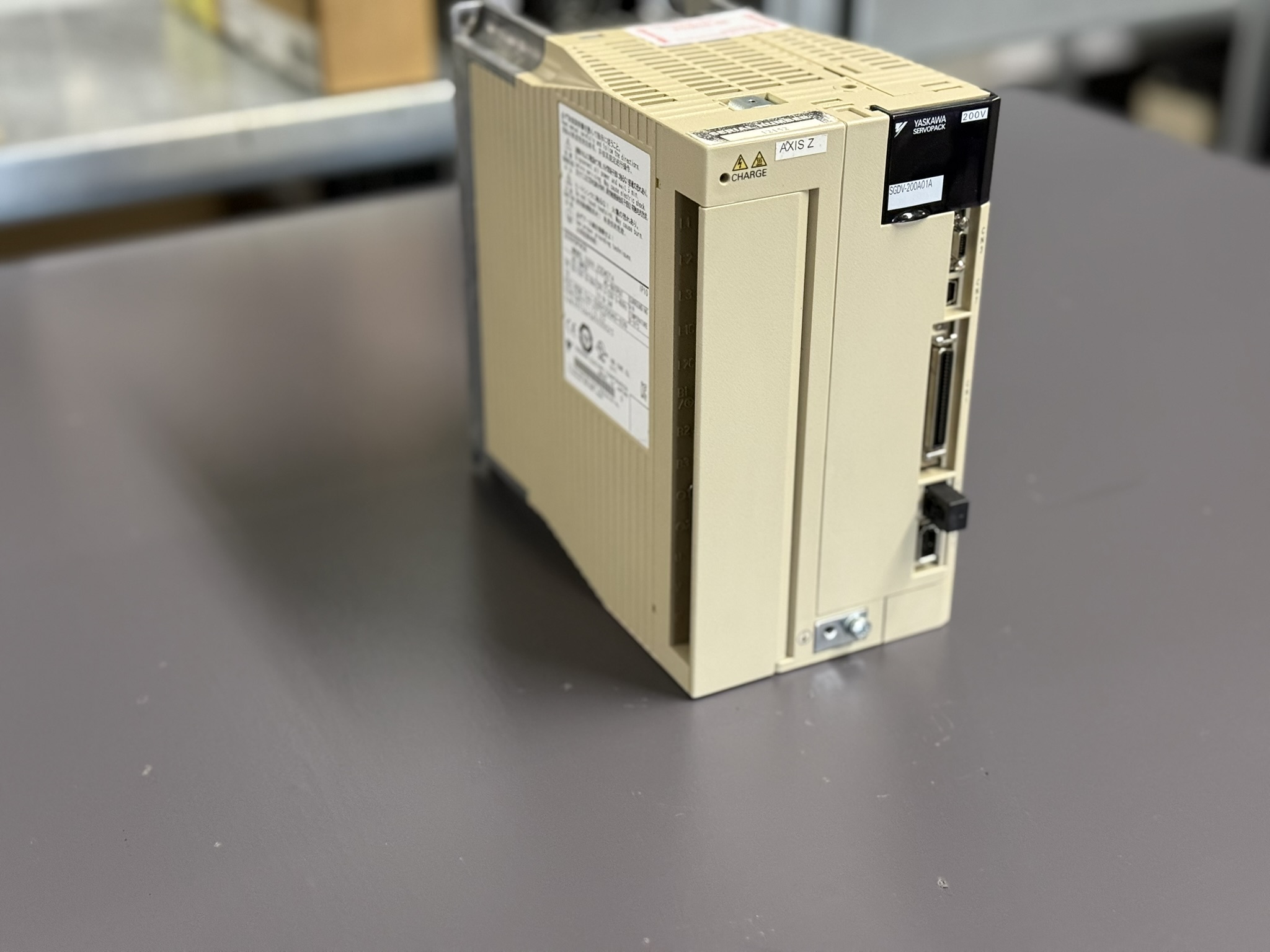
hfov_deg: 39.7
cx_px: 635
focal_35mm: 48
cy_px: 476
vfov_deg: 30.3
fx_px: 1761
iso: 250
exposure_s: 1/50
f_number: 1.78
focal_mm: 6.76
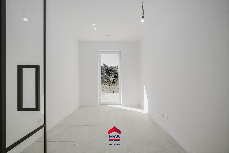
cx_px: 114
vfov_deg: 81.2
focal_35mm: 14
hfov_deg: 104.3
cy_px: 76
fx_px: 89
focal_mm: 14
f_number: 10
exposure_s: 1/125
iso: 250
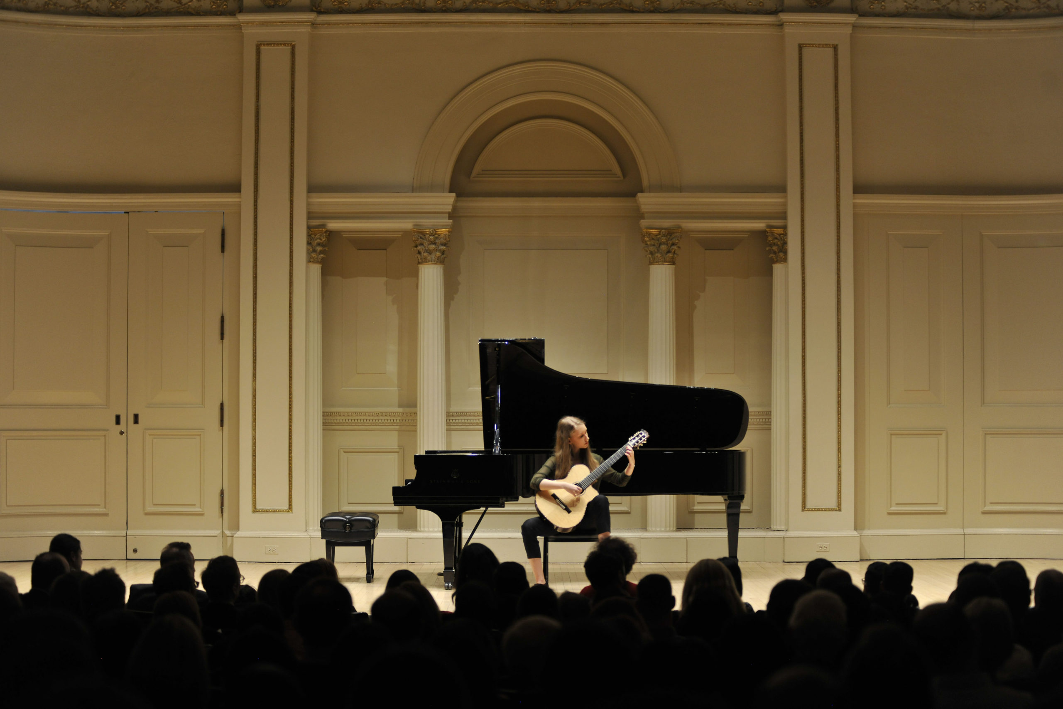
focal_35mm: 70
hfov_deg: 28.8
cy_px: 354
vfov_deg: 19.5
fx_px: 2067
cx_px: 532
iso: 800
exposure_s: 1/160
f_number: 2.8
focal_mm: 70
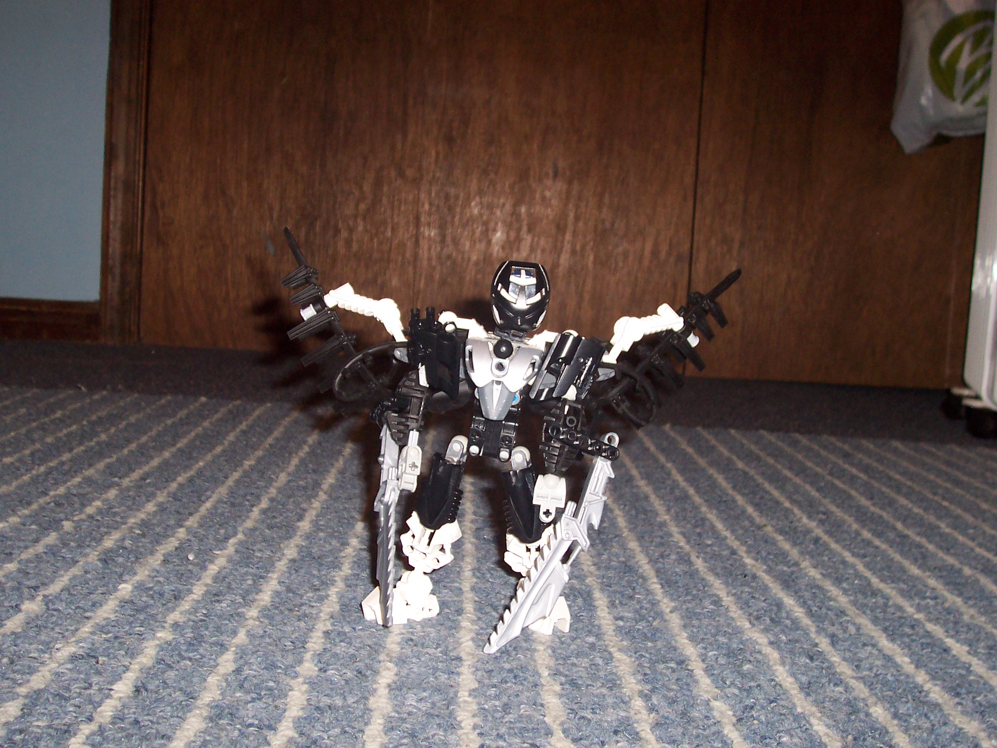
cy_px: 374
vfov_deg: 31.5
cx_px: 498
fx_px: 1325
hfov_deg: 41.2
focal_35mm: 46
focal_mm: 7
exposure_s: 1/60
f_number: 3
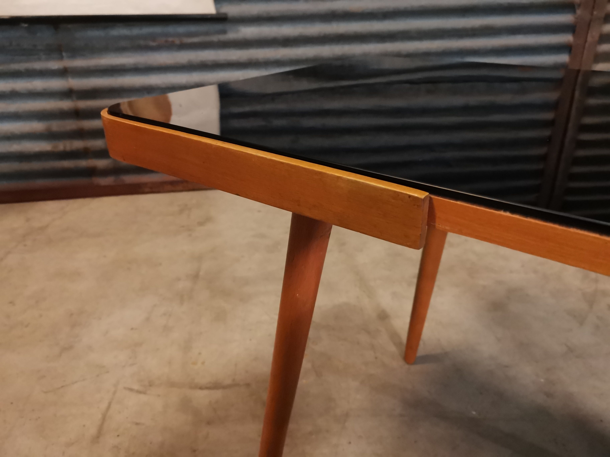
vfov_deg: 51.4
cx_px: 305
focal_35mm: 27
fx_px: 476
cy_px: 228
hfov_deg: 65.3
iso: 1250
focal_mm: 5.58
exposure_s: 1/25
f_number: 1.8
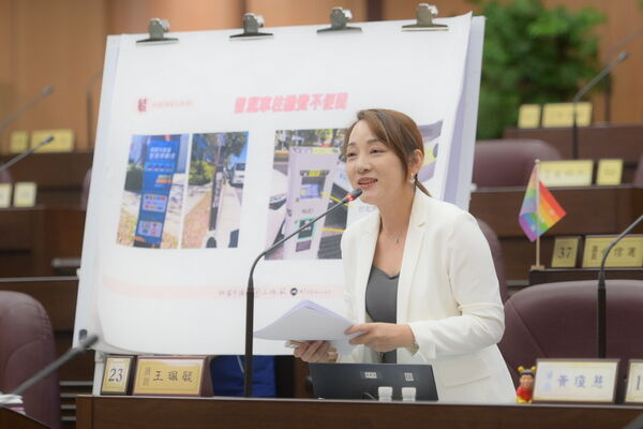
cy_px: 214
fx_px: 3340
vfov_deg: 7.3
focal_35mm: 187
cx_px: 322
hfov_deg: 11.0
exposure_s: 1/200
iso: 2000
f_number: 3.2
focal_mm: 125
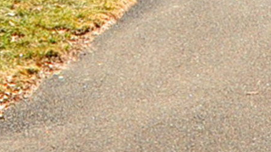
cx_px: 33
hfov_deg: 13.9
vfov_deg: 7.1
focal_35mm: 153
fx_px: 1102
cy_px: -287
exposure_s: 1/400
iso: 250
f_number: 8
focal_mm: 15
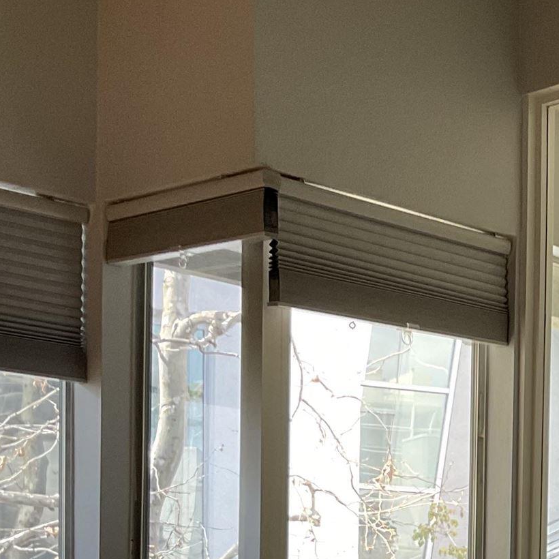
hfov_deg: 17.2
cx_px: 696
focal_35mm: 96
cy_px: 692
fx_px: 1754
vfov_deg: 17.2
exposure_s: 1/60
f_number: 1.8
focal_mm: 3
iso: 32
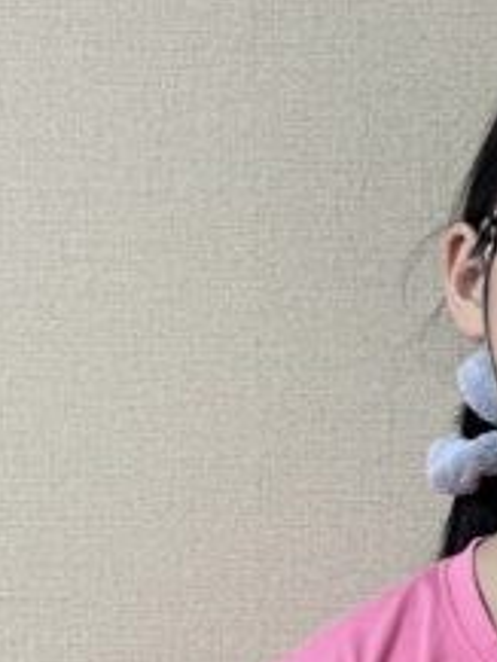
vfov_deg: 16.3
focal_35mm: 120
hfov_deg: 12.2
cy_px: 516
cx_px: 549
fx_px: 2295
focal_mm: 5.7
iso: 80
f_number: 1.5
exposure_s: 1/100
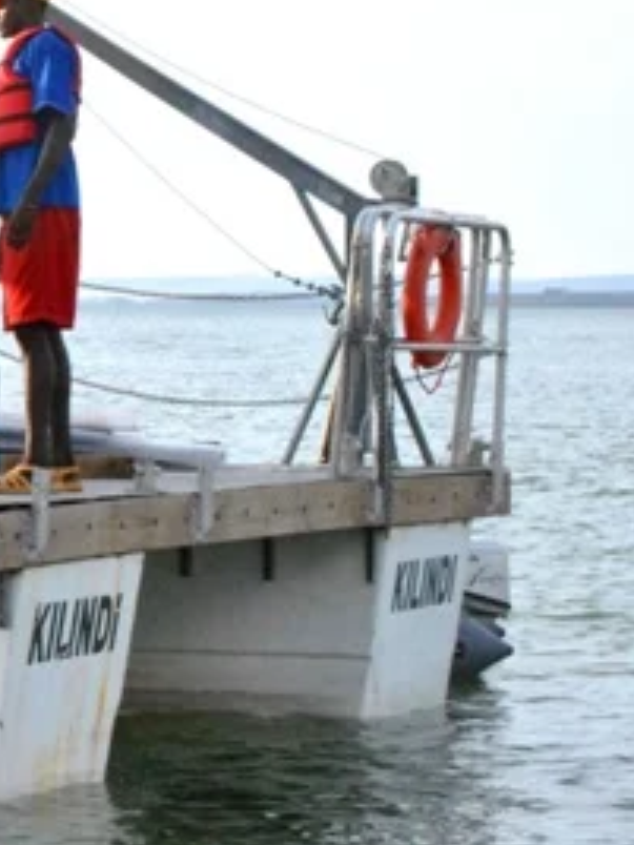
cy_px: 287
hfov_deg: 7.6
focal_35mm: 190
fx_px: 4644
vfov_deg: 10.4
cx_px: -372
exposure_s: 1/250
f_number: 14
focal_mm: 55
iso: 1600
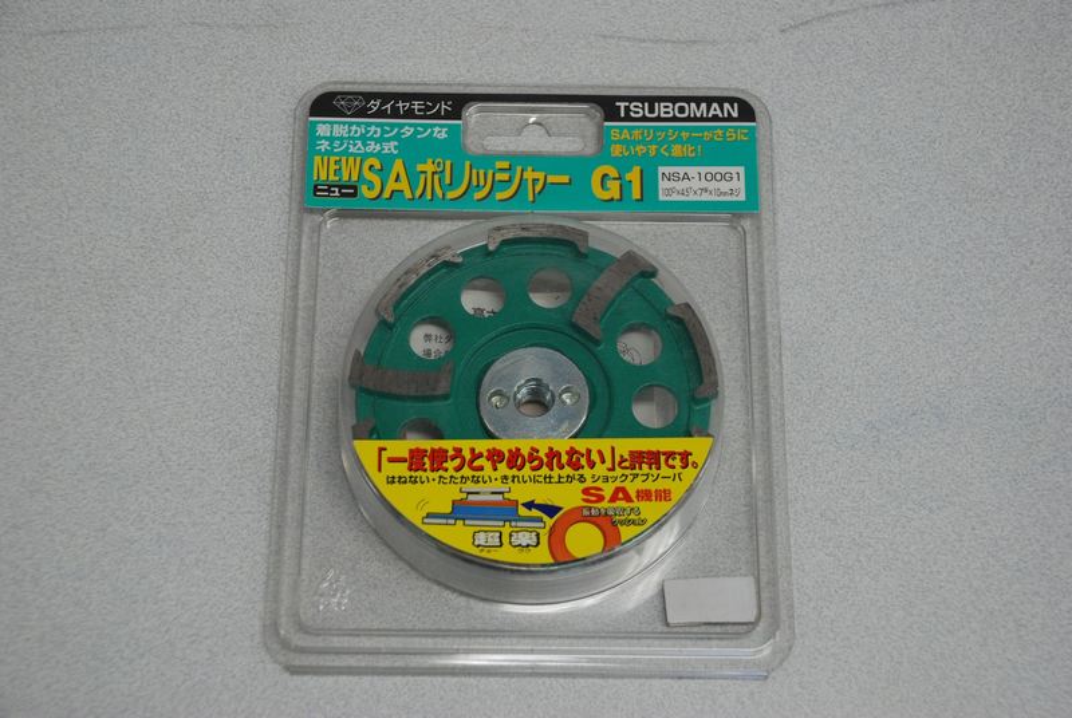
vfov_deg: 20.7
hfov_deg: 30.5
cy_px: 359
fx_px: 1968
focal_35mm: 66
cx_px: 536
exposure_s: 1/40
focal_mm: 44
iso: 250
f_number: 4.8
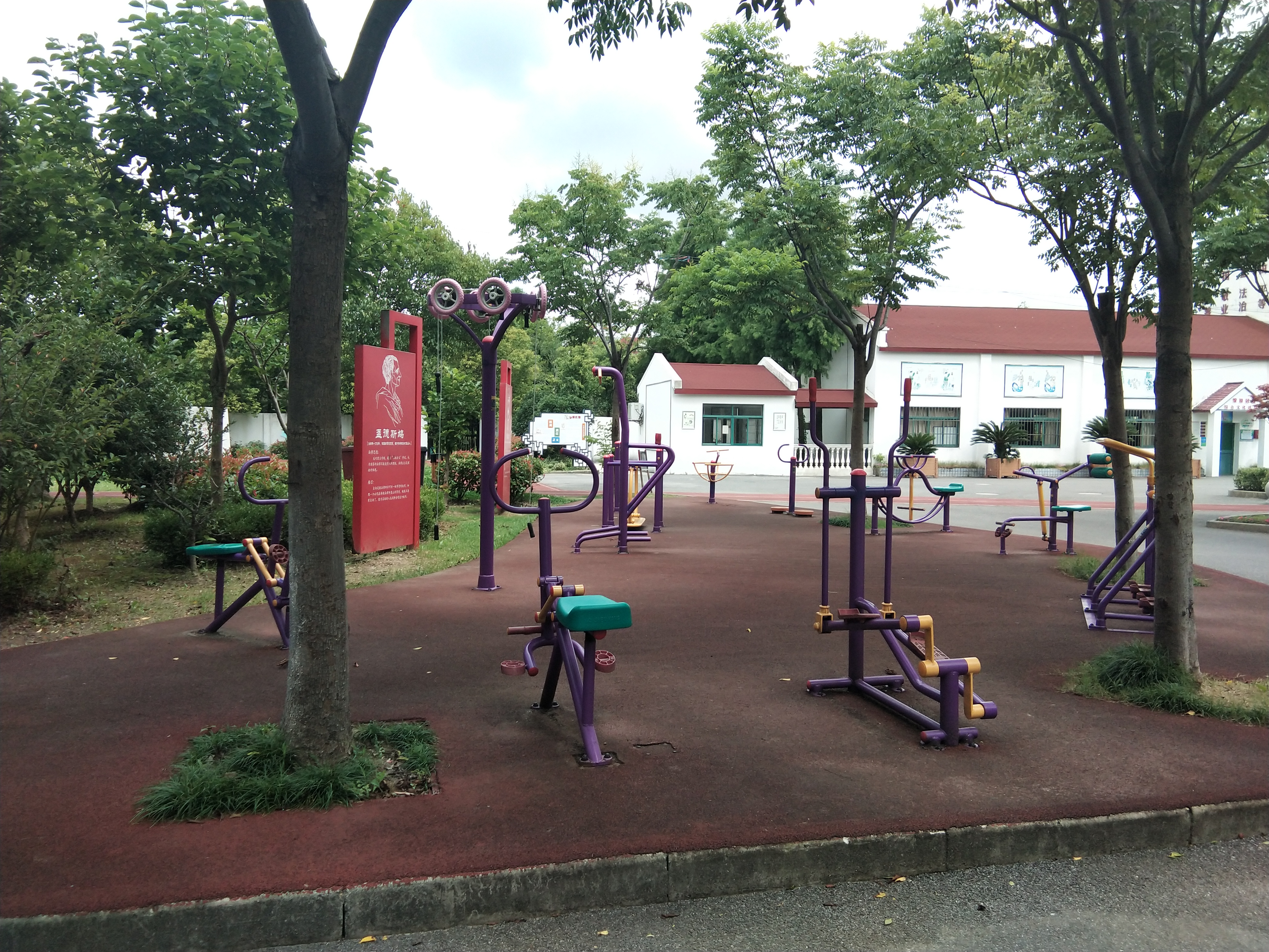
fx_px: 1136
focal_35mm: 31
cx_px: 634
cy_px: 476
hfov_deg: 58.4
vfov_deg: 45.4
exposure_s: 1/436
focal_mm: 3.69
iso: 50
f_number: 2.2
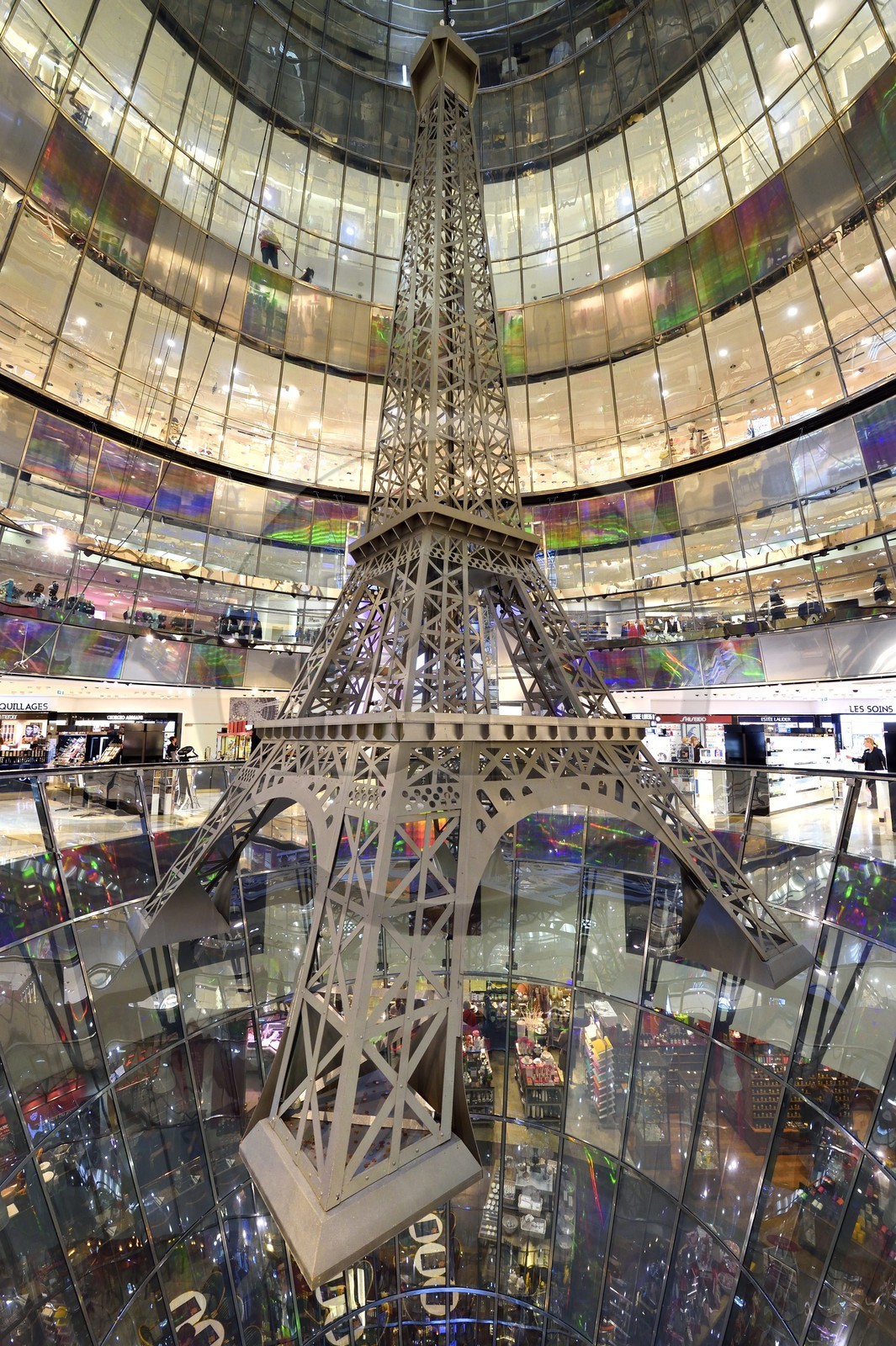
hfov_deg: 81.1
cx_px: 448
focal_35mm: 14
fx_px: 523
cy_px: 673
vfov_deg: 104.3
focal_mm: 14
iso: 1600
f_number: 6.3
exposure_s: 1/60
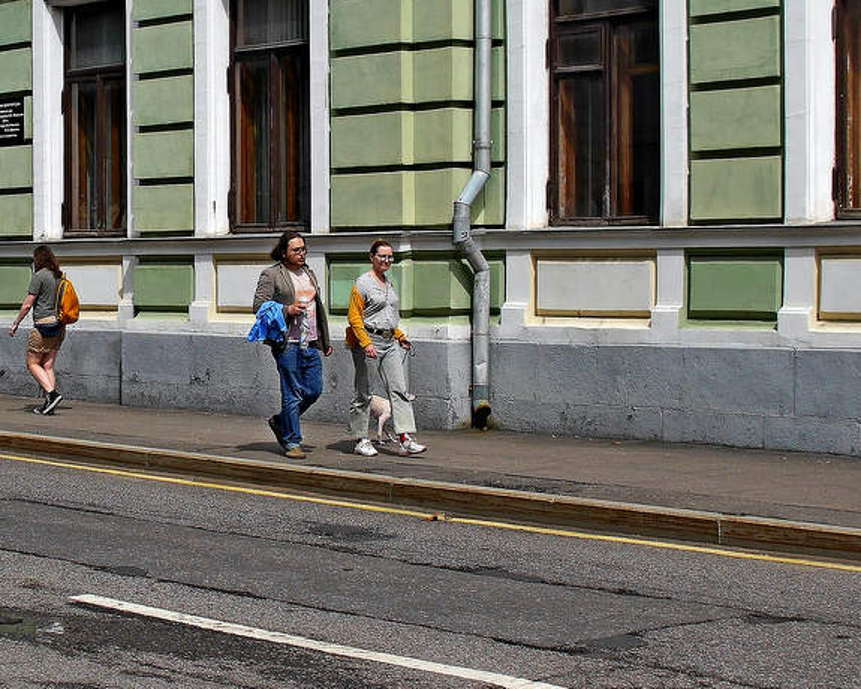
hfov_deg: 21.8
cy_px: 303
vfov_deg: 17.9
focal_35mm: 86
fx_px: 2191
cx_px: 112
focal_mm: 19
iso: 160
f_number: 8
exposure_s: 1/500
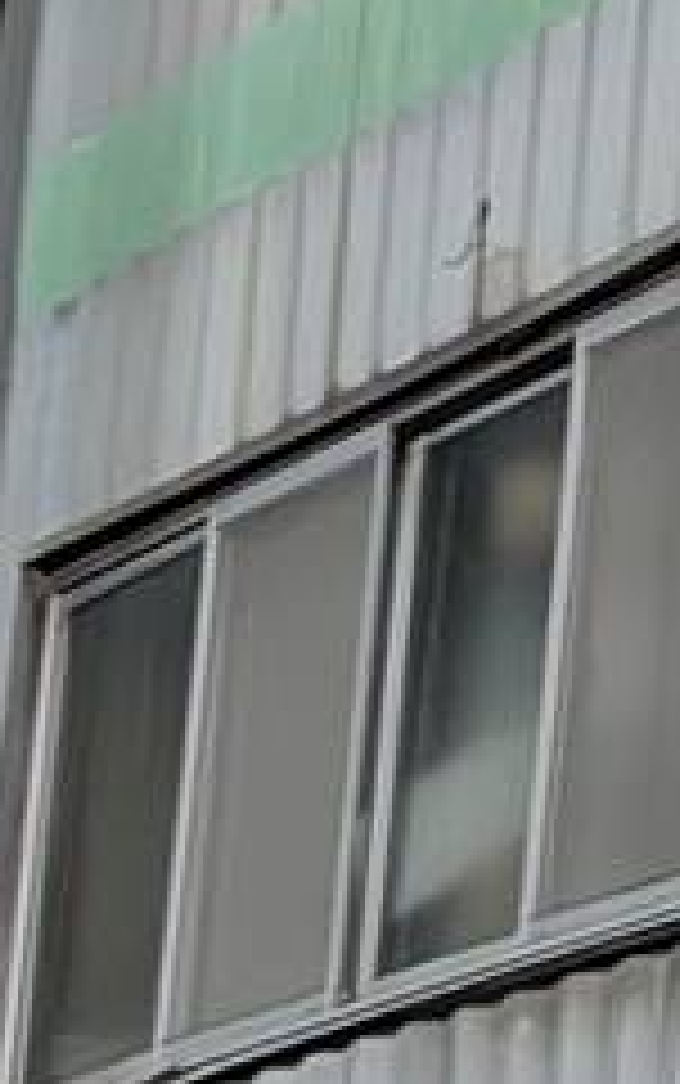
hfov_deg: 6.4
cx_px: 2677
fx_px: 5002
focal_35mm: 169
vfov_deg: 12.3
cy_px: 999
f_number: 1.68
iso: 2355
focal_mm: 6.9
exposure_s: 1/25.8
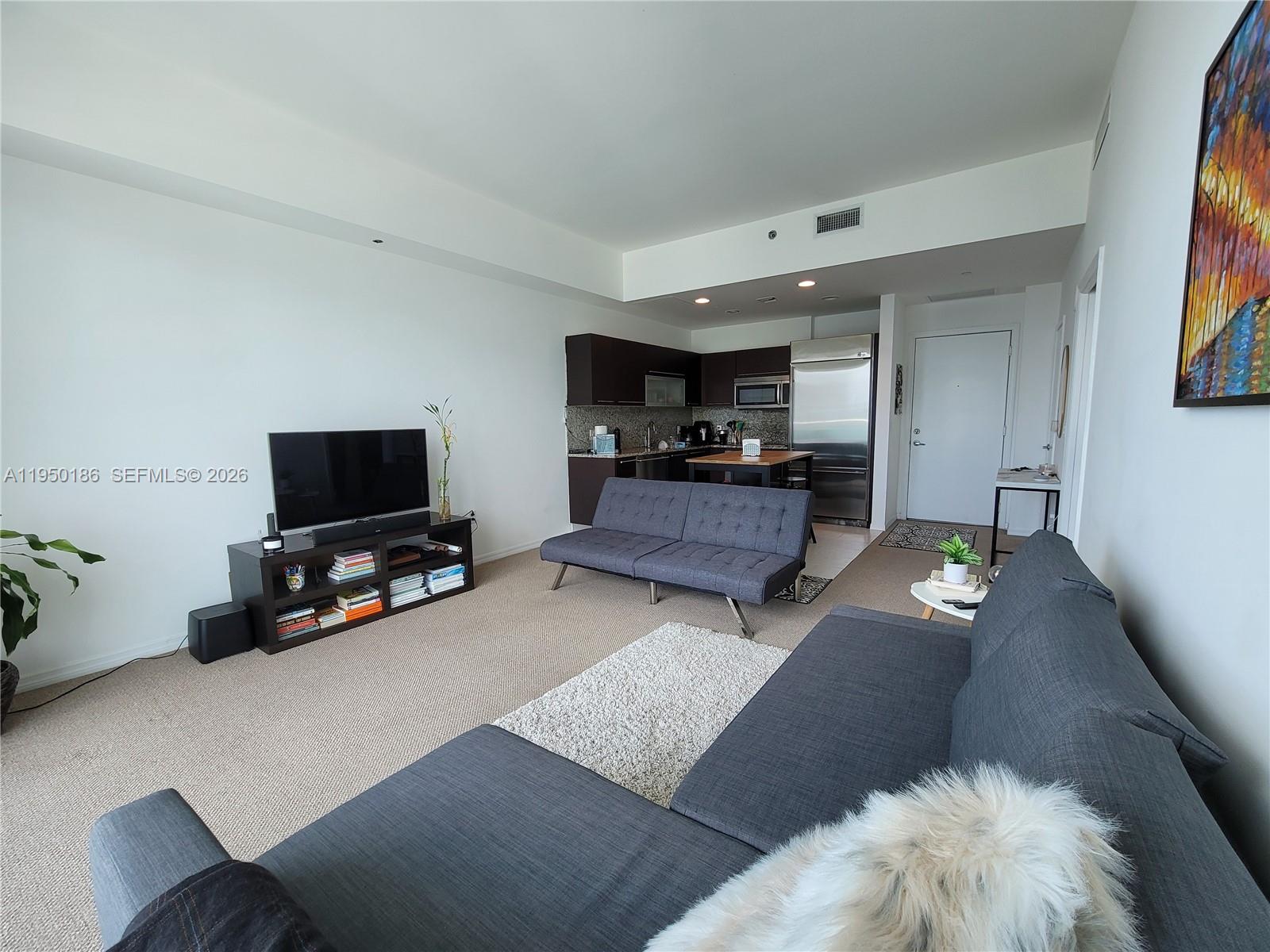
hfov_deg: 106.2
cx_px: 635
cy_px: 476
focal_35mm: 13
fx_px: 477
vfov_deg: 89.9
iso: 100
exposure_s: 1/119
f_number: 2.2
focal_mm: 2.2
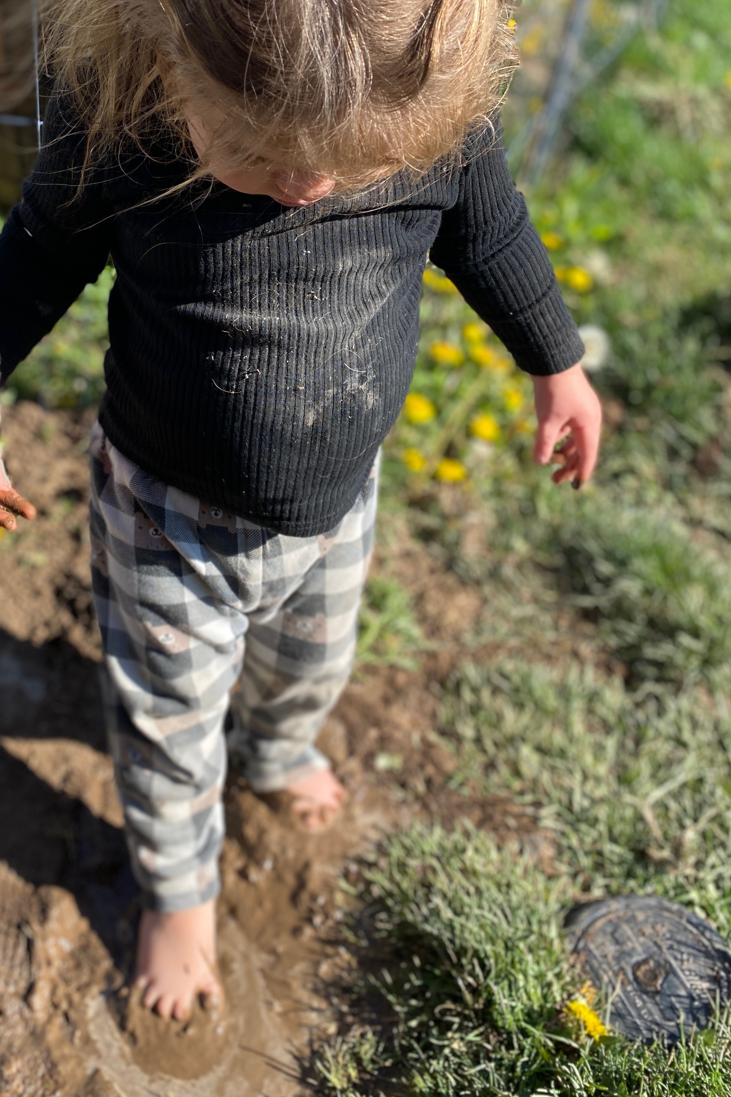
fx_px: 1157
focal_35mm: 38
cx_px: 236
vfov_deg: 50.1
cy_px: 395
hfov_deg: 34.7
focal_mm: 4.25
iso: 32
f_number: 1.8
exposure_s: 1/1007
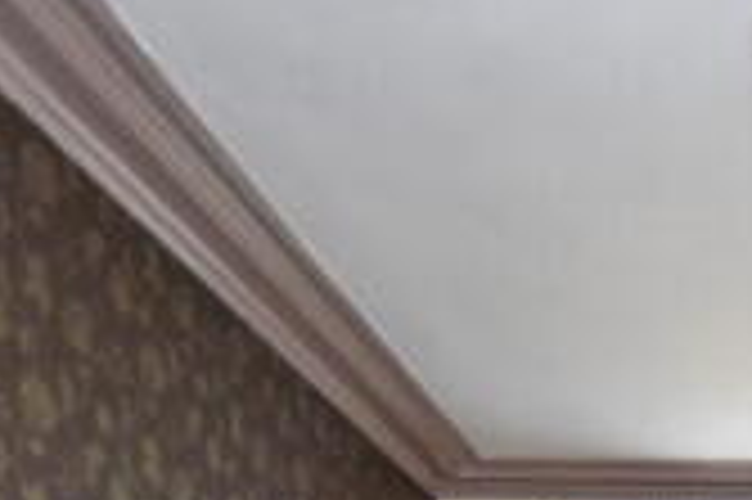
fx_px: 1231
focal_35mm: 59
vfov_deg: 19.4
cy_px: 791
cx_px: 817
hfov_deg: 30.5
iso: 800
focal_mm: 10
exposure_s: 1/60
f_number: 4
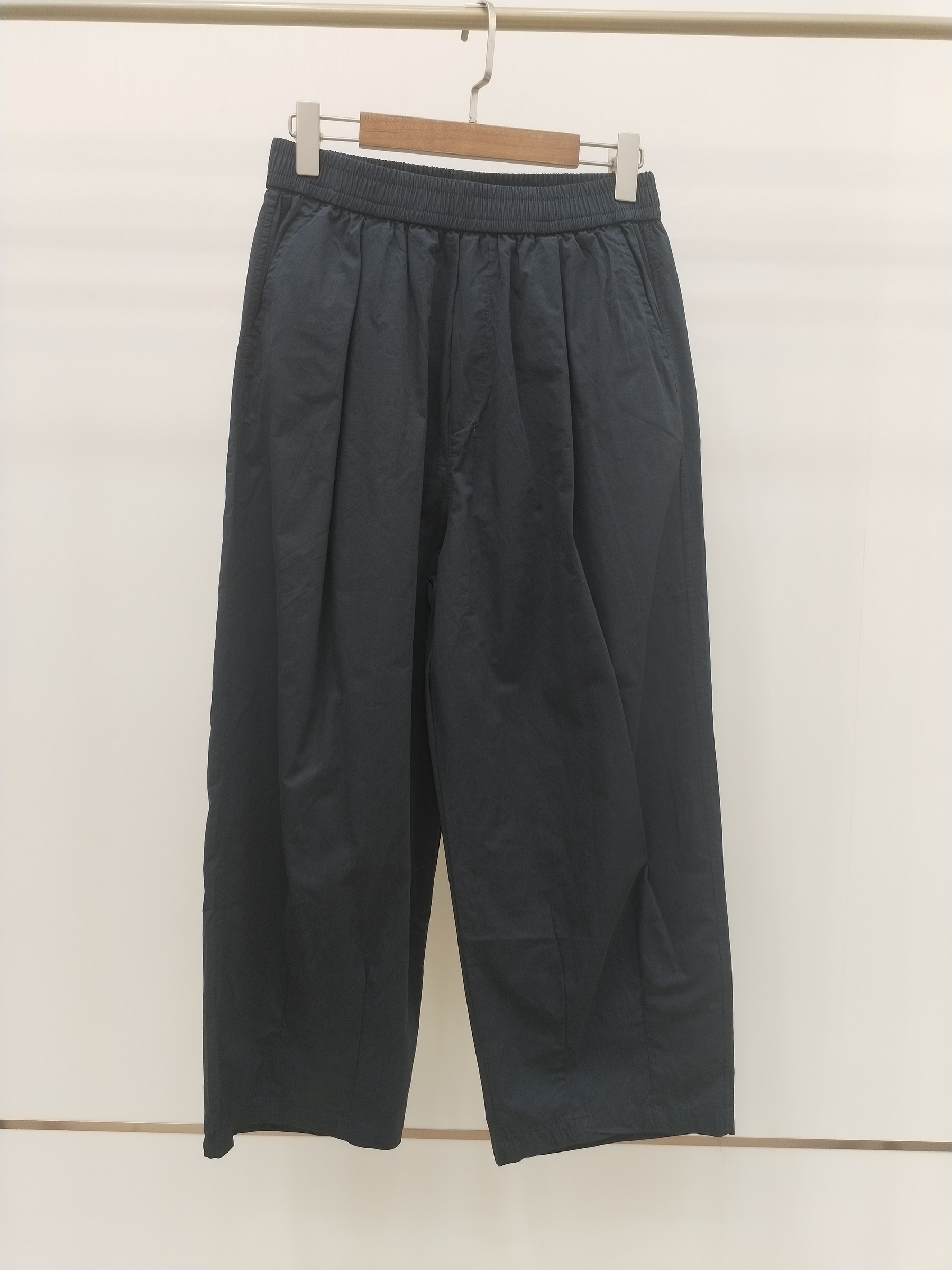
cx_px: 476
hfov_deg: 48.2
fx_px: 1063
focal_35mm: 29
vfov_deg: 61.7
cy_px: 635
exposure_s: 1/50
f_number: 1.8
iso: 169
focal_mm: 4.75
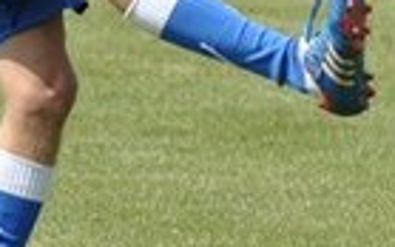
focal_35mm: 857
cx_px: -82
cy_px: -58
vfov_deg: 1.5
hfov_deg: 2.4
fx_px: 9229
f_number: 4.8
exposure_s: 1/1000
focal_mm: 120
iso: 180
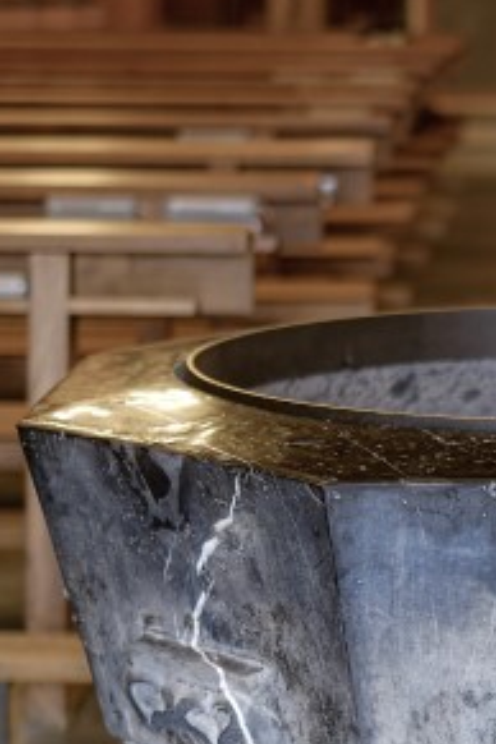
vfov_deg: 14.6
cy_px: 560
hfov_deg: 9.7
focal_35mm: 140
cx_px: 583
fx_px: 2893
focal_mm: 35
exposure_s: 1/50
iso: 250
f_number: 1.4
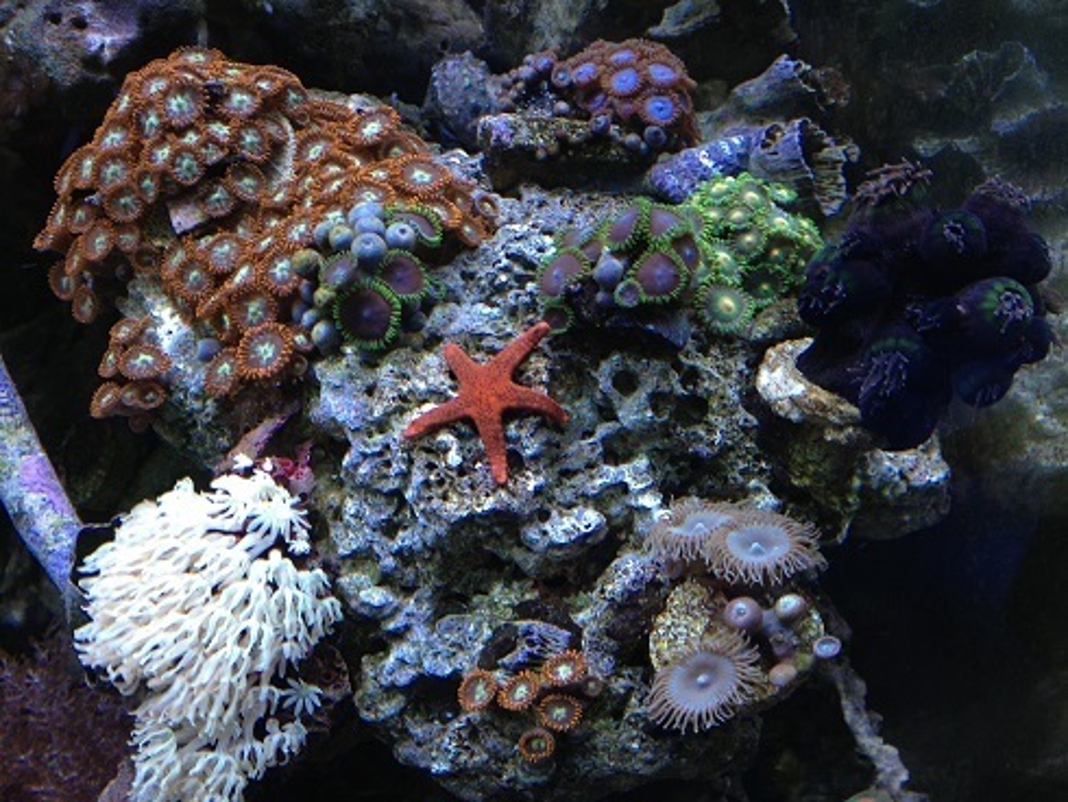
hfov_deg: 52.6
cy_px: 401
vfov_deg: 40.7
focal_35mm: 35
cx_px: 534
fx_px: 1080
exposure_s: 1/24
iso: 50
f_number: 2.4
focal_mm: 4.28
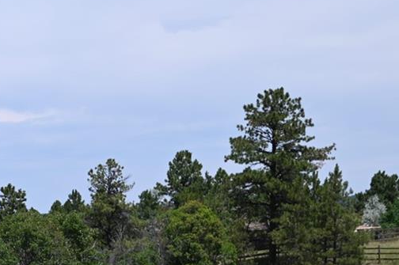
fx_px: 1406
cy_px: 396
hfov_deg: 15.3
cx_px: -139
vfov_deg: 10.4
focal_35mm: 127
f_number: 7.1
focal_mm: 40
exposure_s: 1/400
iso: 100
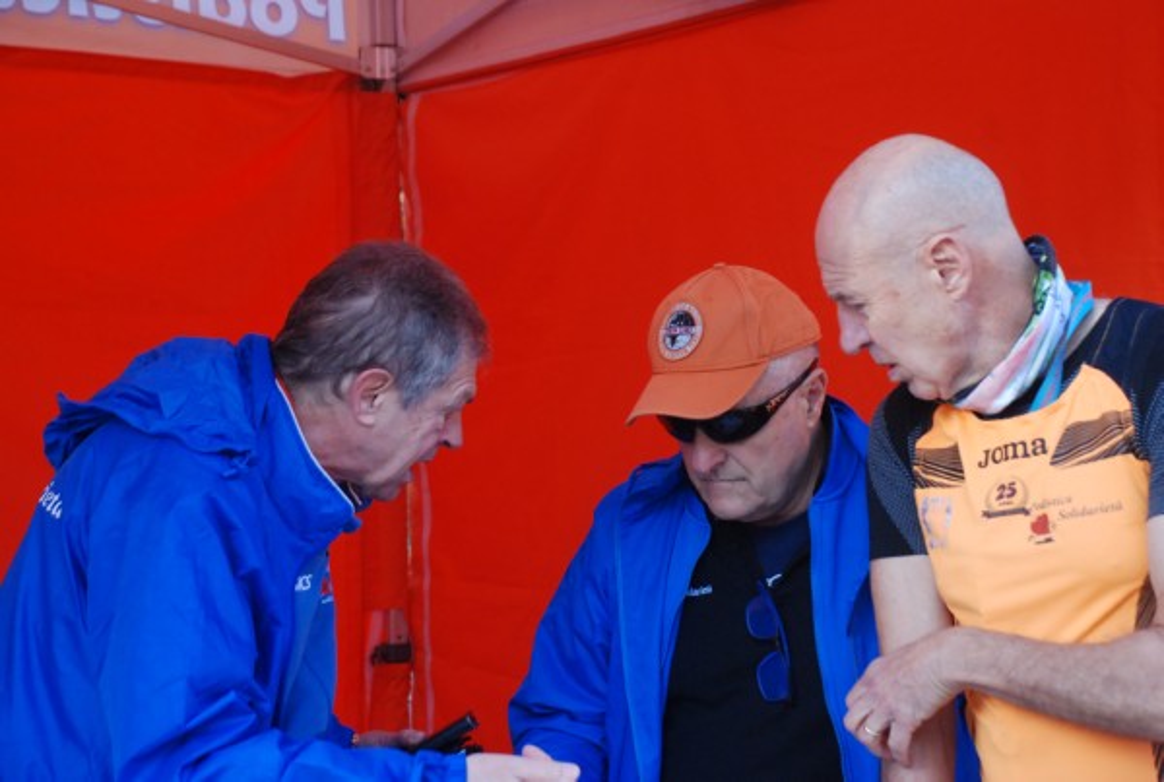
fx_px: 2528
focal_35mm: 78
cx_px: 582
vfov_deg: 17.6
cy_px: 391
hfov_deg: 25.9
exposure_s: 1/250
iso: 1000
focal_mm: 52
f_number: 5
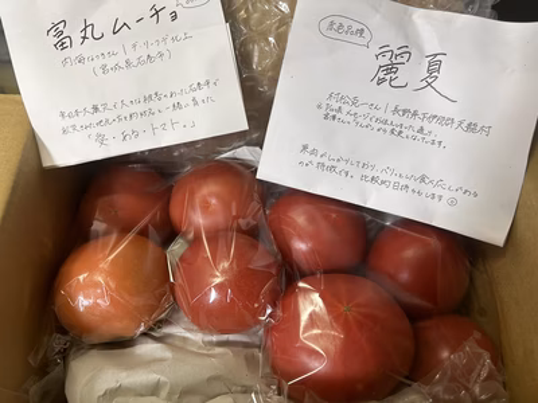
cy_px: 202
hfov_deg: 67.3
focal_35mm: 26
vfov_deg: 53.1
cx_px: 269
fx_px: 404
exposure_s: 1/60
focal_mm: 5.7
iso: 80
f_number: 1.5
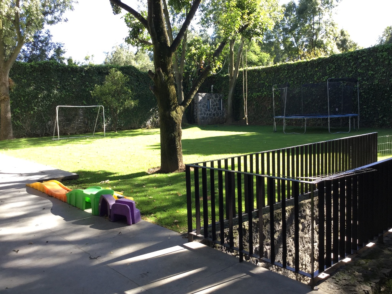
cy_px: 147
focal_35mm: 31
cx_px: 196
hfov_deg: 58.4
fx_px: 351
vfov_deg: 45.4
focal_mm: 3.3
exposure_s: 1/120
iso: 25
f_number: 2.4
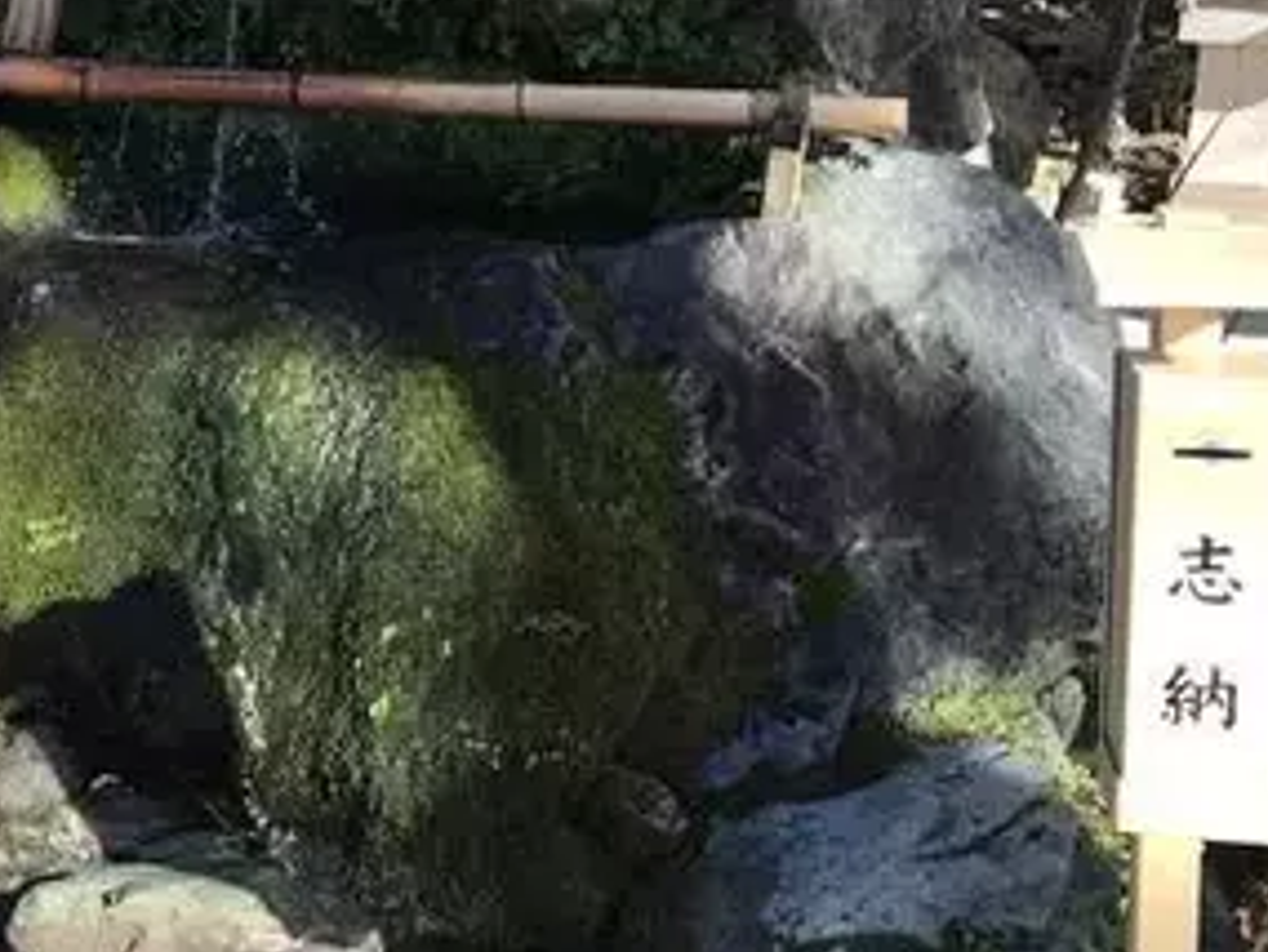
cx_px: 240
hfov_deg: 31.8
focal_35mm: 59
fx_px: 2162
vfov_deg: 24.6
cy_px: 236
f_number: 1.8
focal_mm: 3.99
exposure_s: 1/334
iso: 20
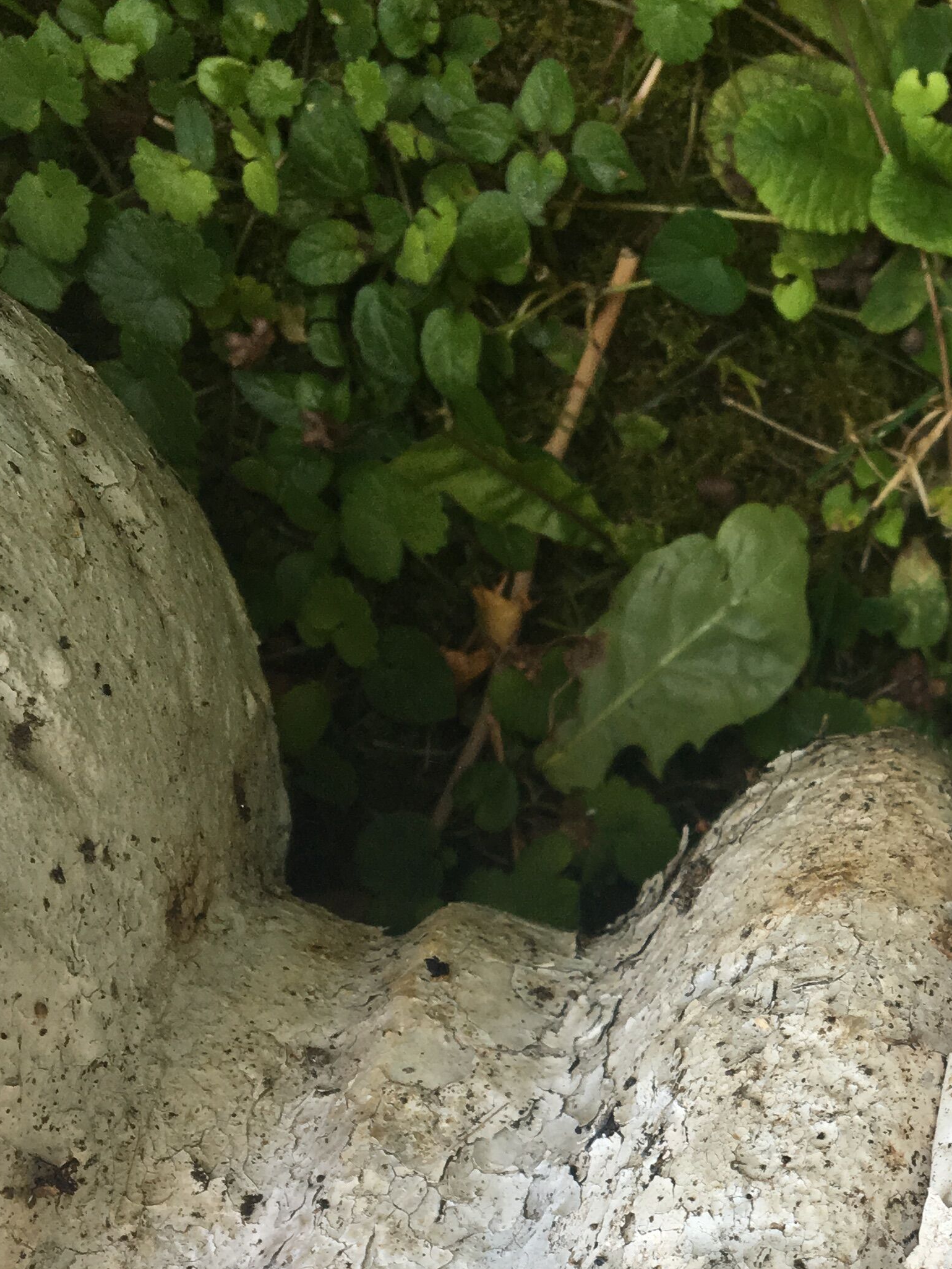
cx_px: 873
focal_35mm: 57
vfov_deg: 33.0
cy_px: 989
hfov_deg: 24.8
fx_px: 2089
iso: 40
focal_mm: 4.15
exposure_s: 1/100
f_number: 2.2
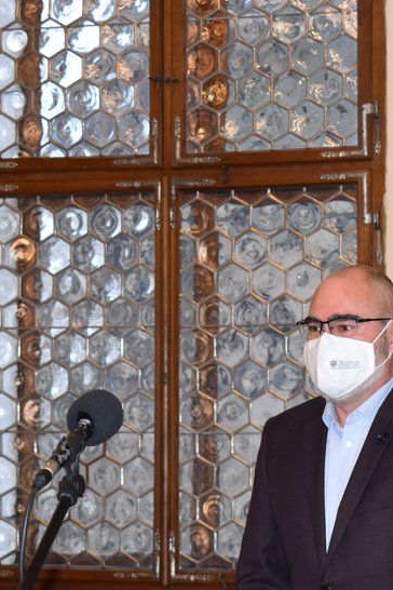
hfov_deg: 9.6
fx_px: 2341
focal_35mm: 143
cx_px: 316
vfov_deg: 14.3
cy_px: 284
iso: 800
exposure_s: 1/60
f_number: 5.6
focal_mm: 52
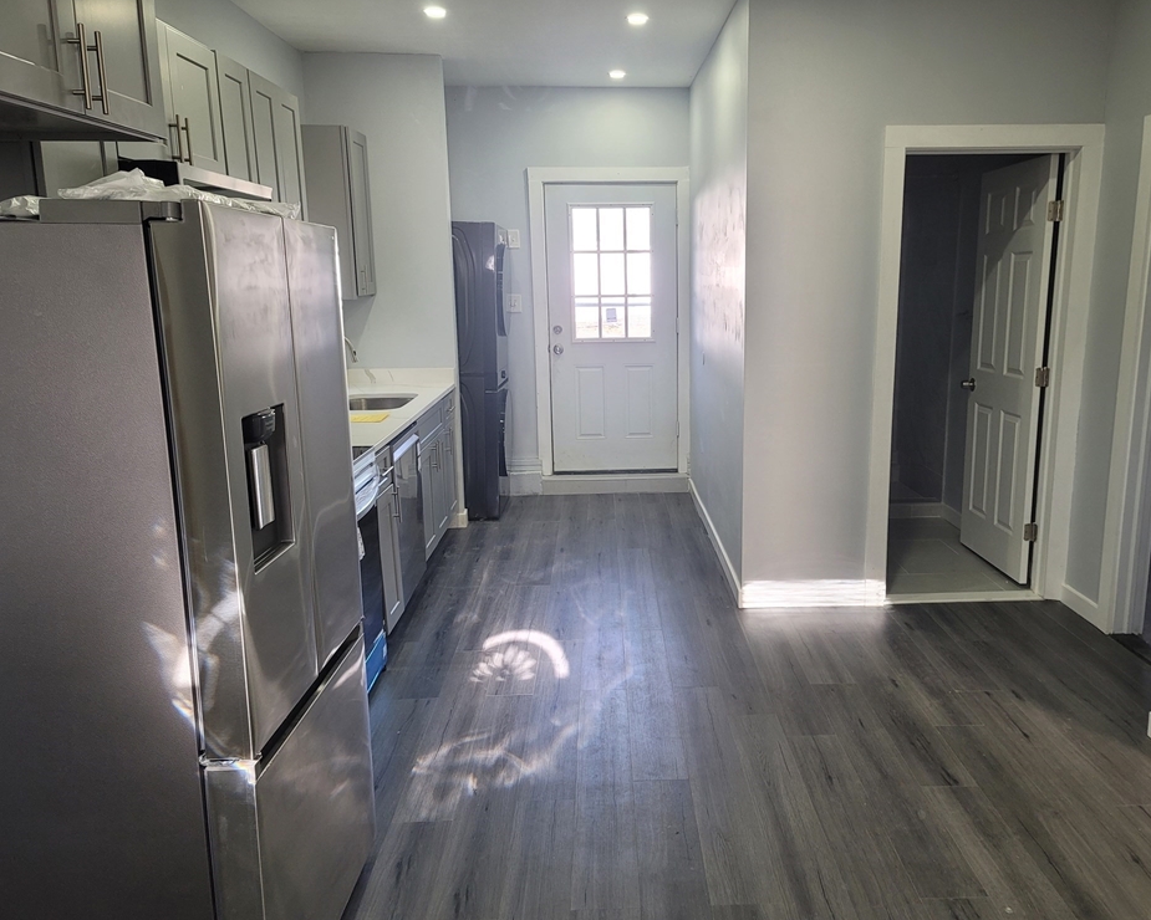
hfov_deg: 64.0
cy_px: 454
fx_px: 920
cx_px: 615
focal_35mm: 27
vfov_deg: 53.2
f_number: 1.8
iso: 200
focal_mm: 7
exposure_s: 1/120
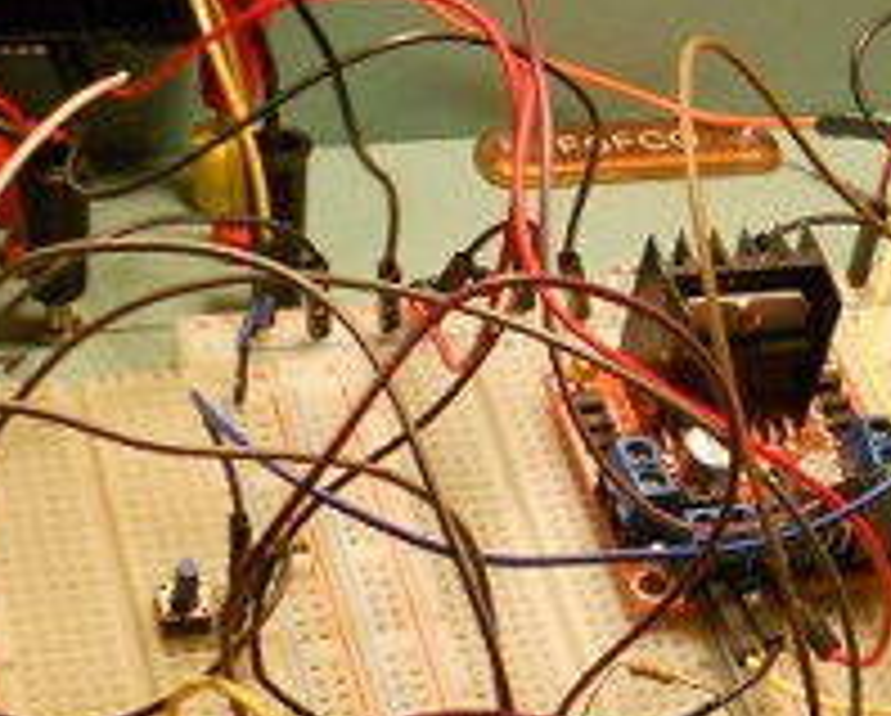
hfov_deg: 15.1
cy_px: 396
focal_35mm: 126
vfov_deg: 12.3
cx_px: 729
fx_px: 3328
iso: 400
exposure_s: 1/40
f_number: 3.5
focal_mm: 5.8
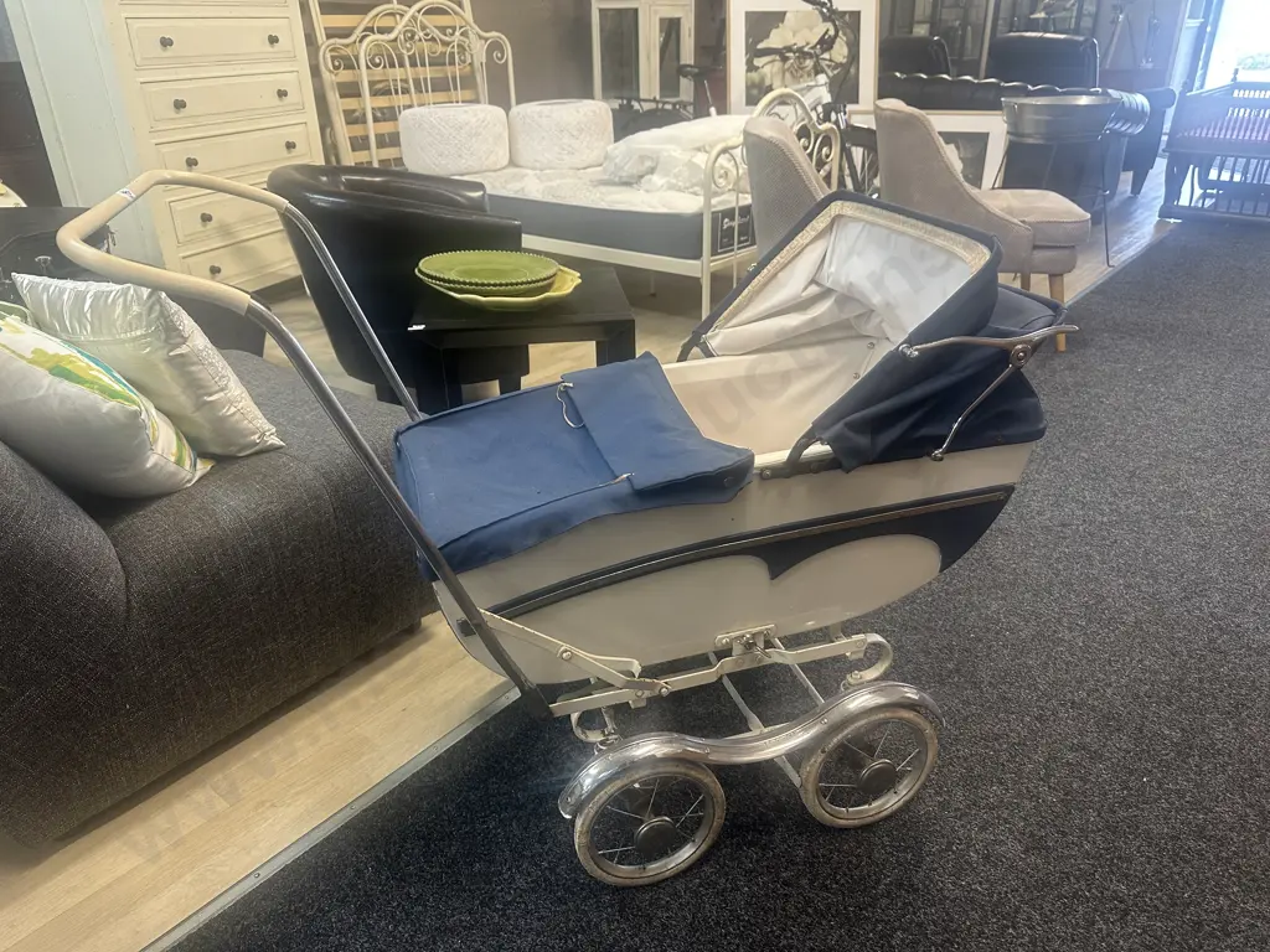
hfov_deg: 71.6
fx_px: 881
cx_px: 635
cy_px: 476
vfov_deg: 56.8
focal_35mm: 24
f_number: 1.78
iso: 200
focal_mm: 6.86
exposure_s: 1/50
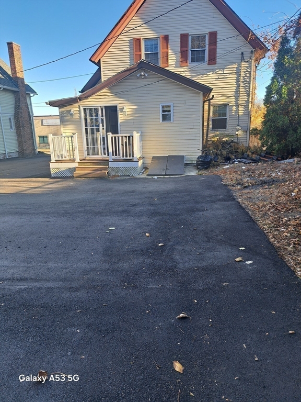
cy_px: 201
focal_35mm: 24
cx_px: 150
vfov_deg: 71.6
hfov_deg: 56.8
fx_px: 278
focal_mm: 5.23
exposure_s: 1/222
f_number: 1.8
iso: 50
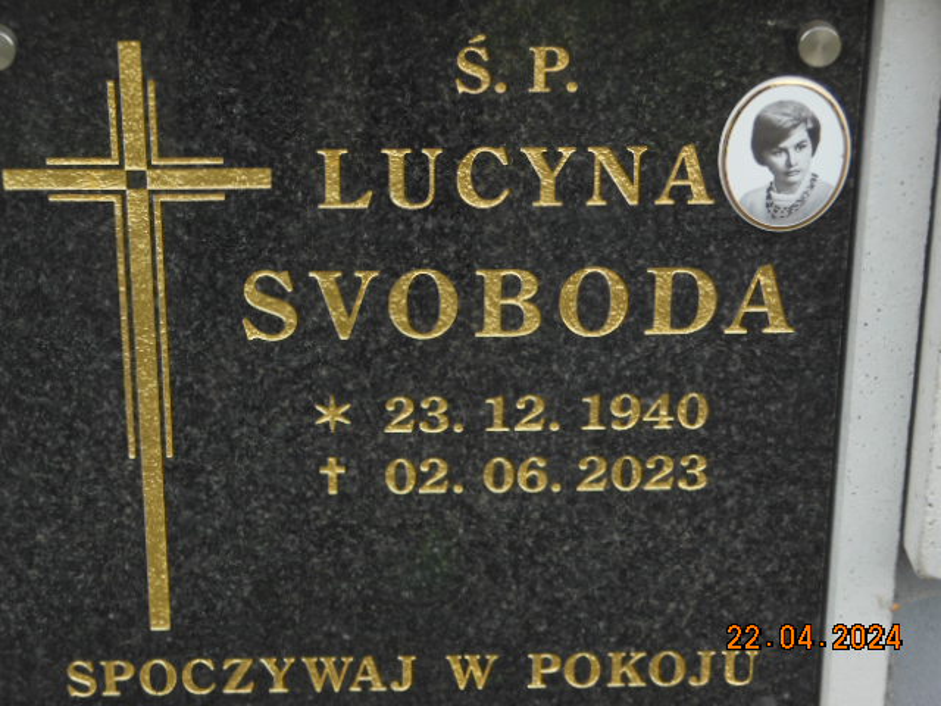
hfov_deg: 22.5
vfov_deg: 17.0
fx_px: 2365
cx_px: 470
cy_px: 353
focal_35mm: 87
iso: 125
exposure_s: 1/200
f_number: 4.6
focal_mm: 15.5
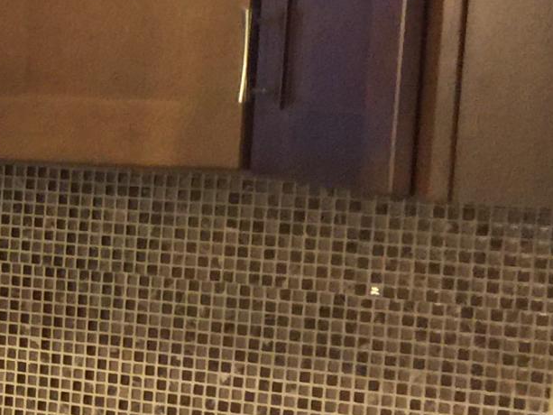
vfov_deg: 10.4
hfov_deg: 12.1
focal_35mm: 142
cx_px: -610
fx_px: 2269
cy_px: 351
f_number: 2.2
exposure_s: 1/15
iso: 100
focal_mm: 4.15
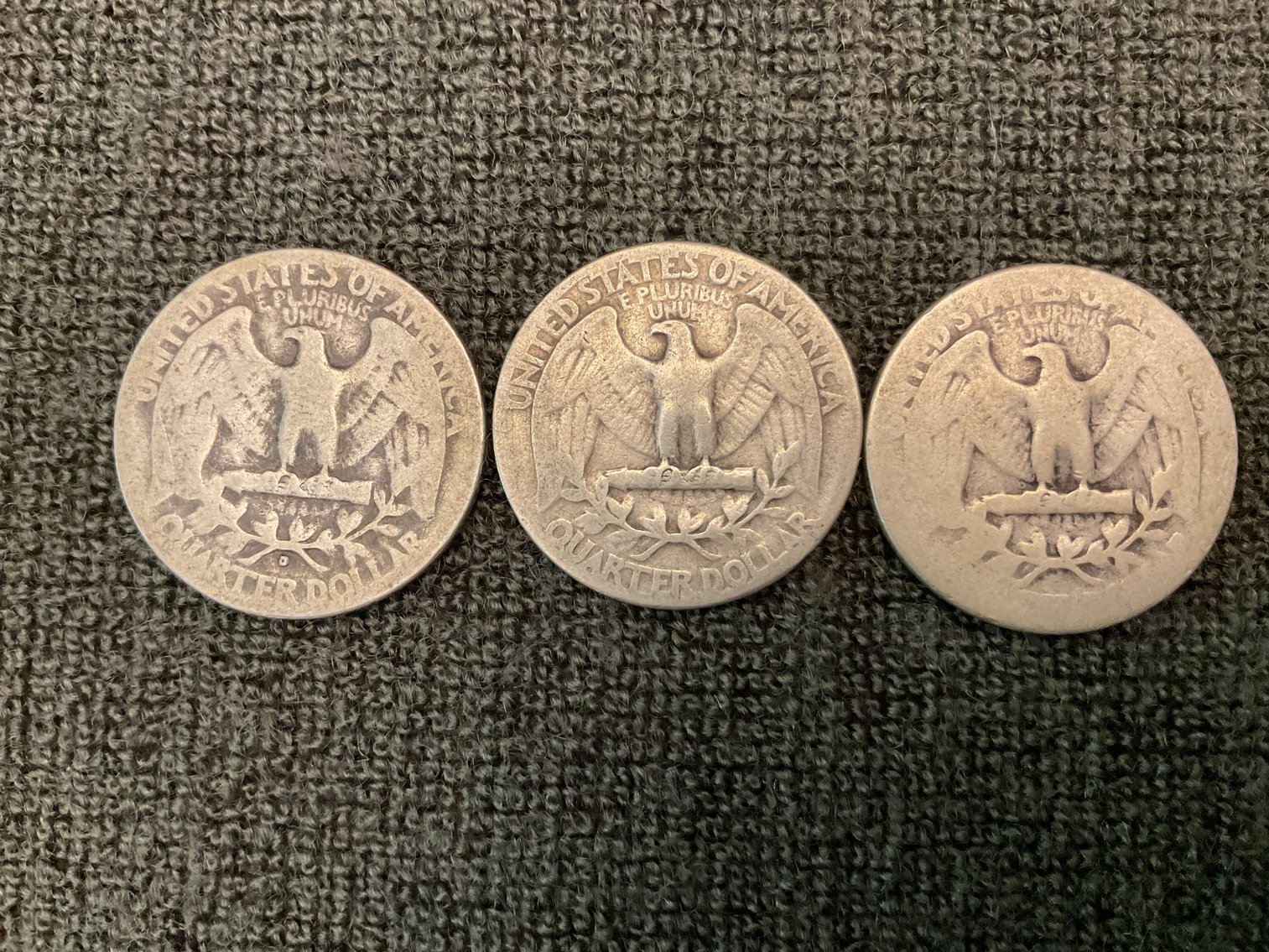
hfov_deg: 61.7
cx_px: 634
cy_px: 476
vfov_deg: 48.2
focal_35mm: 29
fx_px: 1063
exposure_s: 1/50
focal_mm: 3
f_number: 1.8
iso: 200
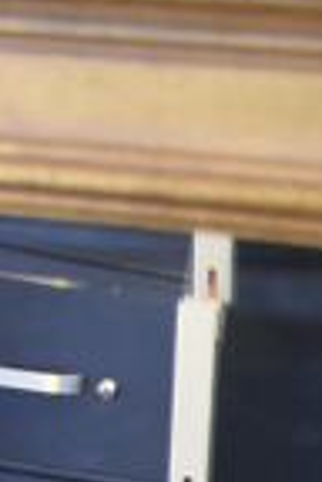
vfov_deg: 10.2
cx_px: 564
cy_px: 1210
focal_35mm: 171
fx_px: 2294
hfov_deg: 7.8
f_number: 3.5
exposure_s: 1/125
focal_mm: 18
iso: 1600
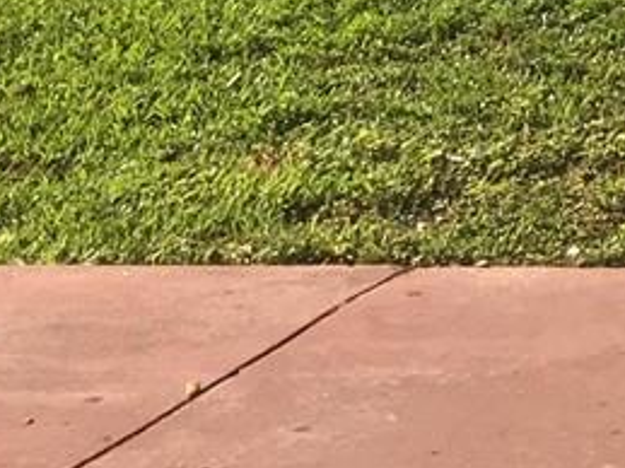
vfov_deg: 7.3
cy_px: -938
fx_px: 3230
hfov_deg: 9.3
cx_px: 1706
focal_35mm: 179
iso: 25
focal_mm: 4.15
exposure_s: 1/725
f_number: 2.2
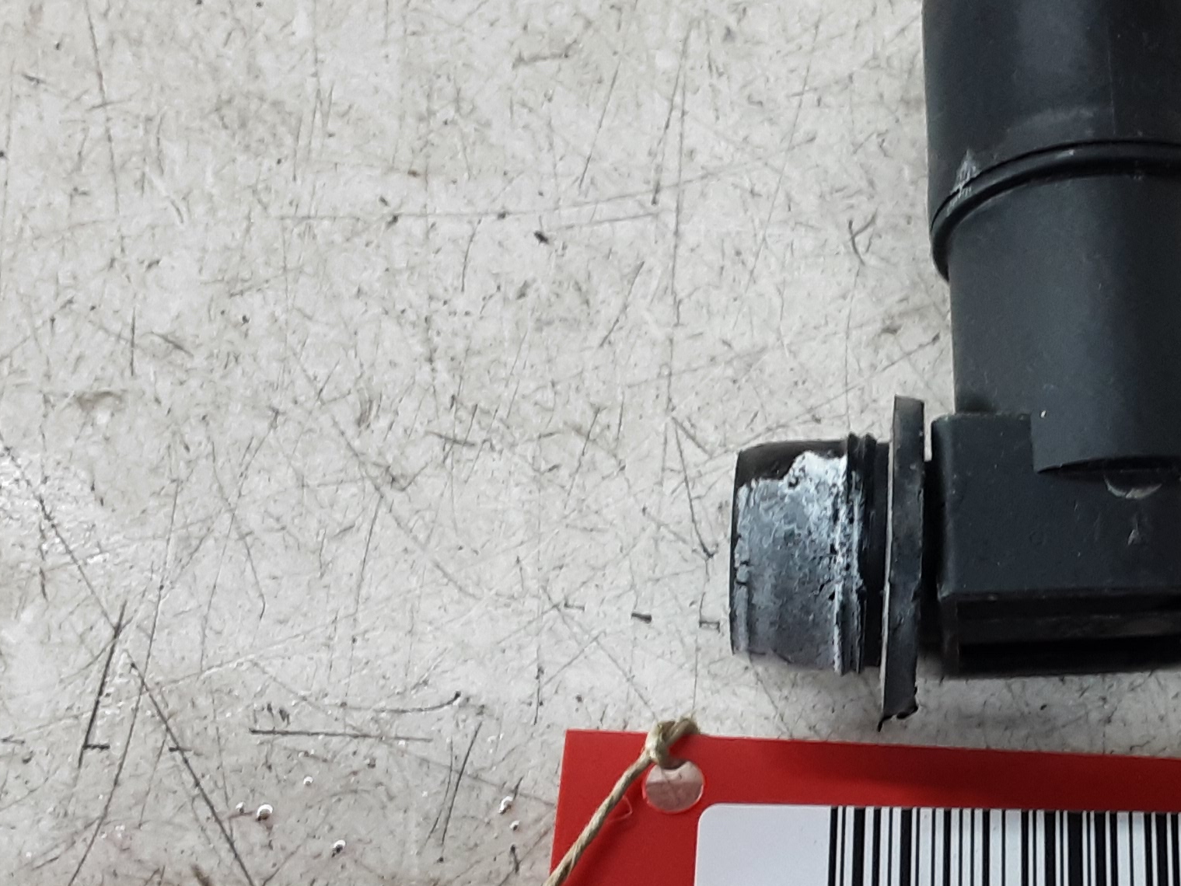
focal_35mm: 58
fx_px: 1979
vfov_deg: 25.1
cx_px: 1050
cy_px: 603
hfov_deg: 31.7
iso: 80
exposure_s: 1/50
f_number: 1.9
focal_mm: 2.91
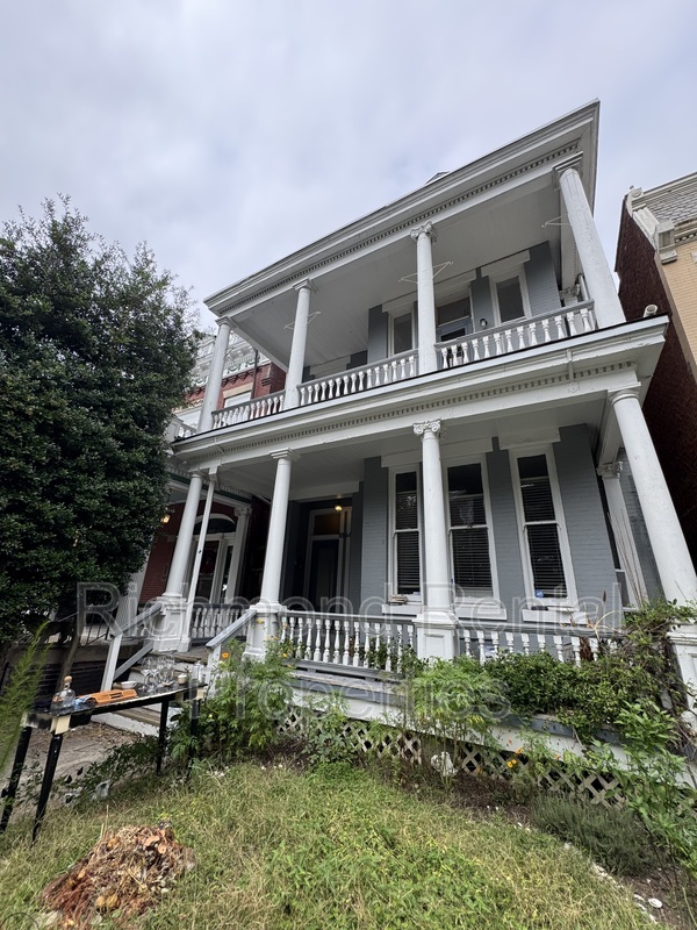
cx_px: 348
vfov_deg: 102.1
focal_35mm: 14
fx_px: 376
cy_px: 465
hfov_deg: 85.7
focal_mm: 2.22
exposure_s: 1/243
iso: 40
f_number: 2.2
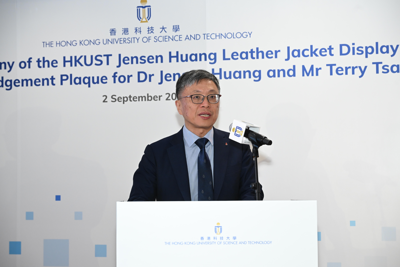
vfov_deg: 18.4
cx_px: 200
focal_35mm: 74
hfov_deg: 27.3
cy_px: 134
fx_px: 822
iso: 2500
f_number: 5.6
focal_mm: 74
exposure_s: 1/200
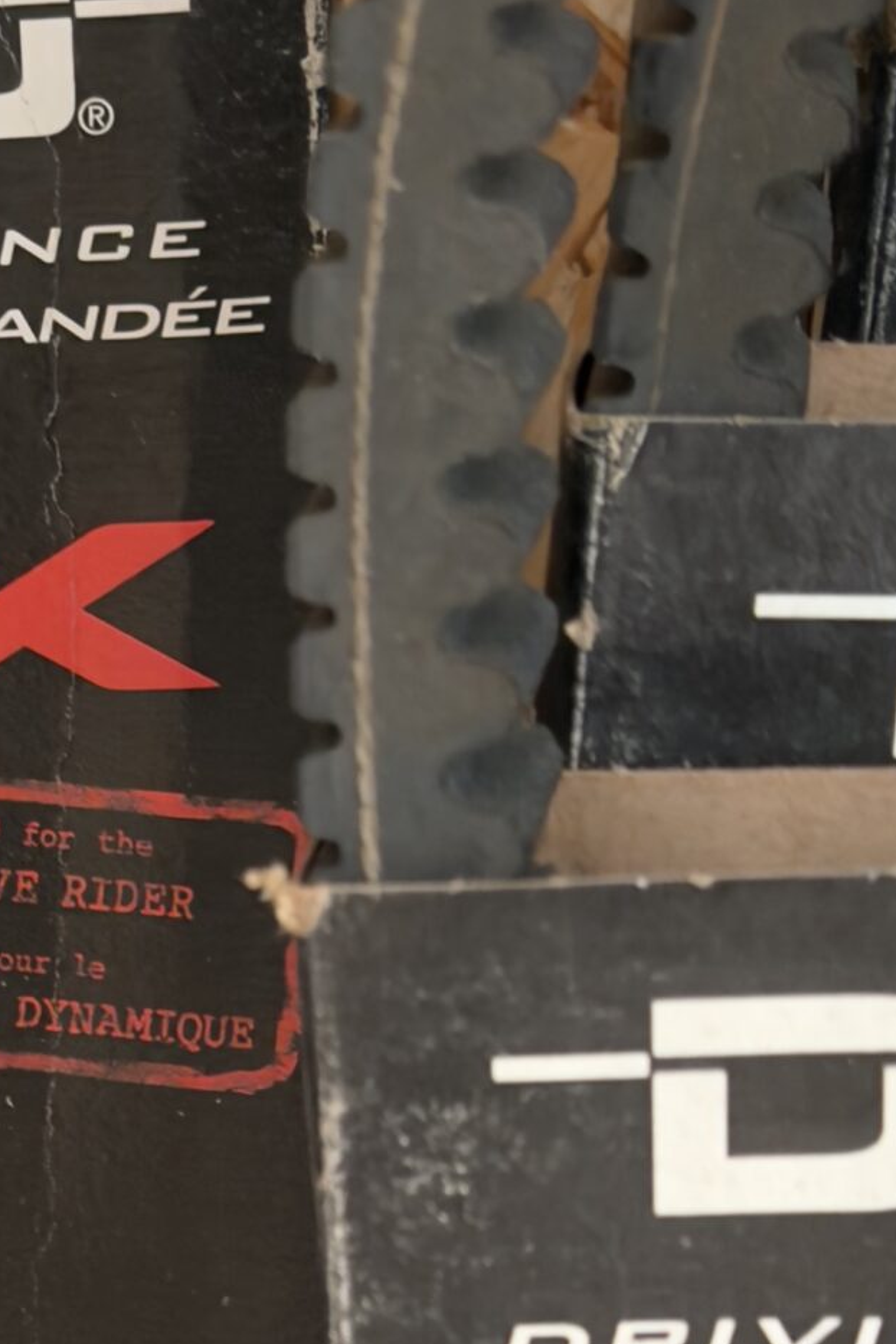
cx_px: -408
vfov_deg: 14.6
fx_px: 5114
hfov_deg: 9.7
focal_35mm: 137
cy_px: 1446
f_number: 1.78
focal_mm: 6.76
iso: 200
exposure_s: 1/60
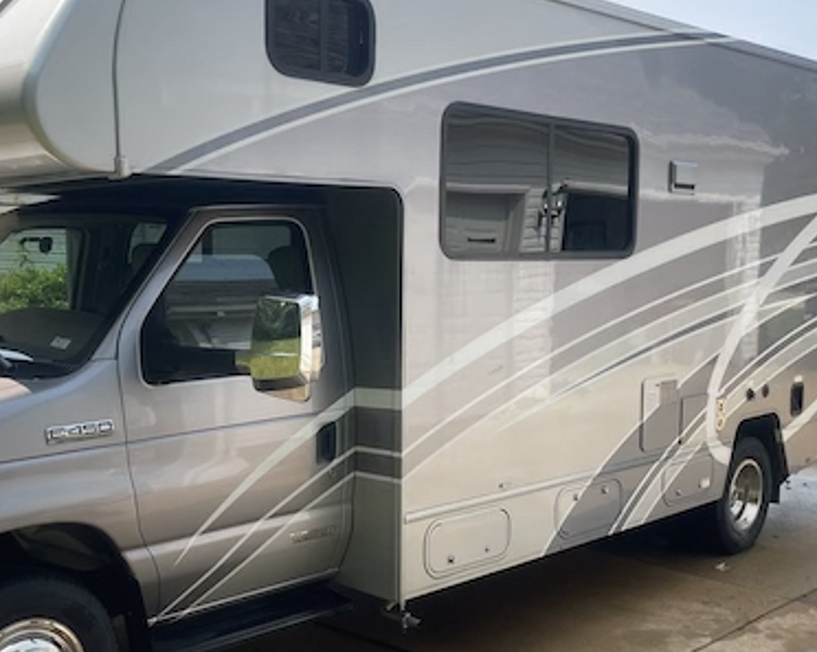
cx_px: 321
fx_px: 1015
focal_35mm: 42
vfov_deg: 35.6
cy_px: 369
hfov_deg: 43.6
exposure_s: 1/1575
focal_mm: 5.1
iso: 32
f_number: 1.6
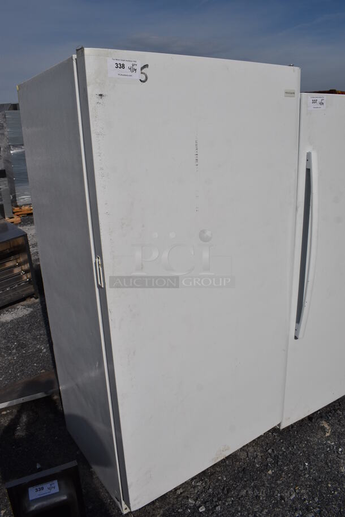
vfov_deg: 67.3
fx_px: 388
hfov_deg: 48.0
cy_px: 258
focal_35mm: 27
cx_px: 172
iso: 200
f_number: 10
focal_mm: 18
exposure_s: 1/1600
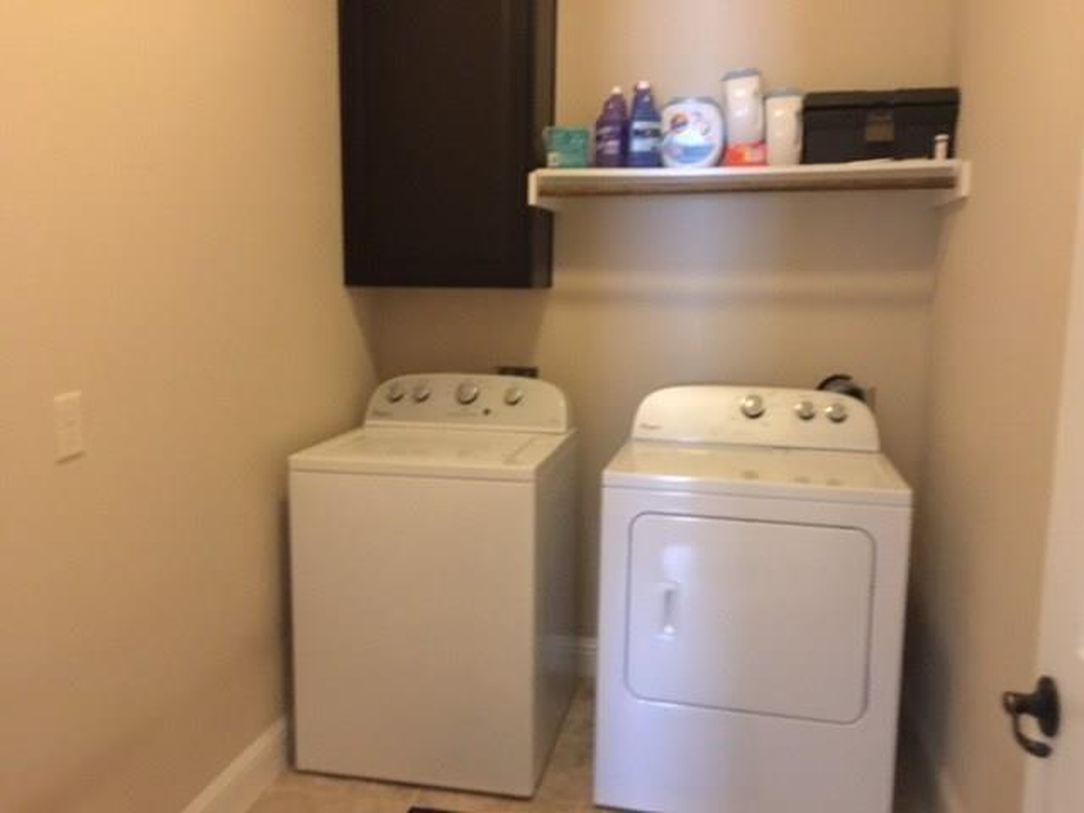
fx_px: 908
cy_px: 406
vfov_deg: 48.2
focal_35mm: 29
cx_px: 542
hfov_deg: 61.7
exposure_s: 1/15
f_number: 2.2
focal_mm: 4.15
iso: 500
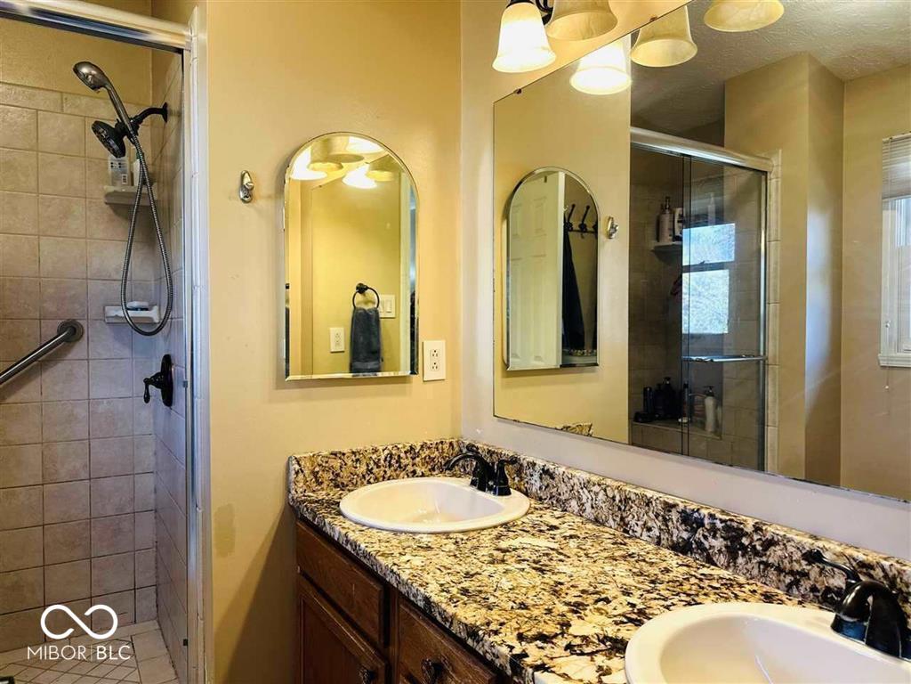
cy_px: 342
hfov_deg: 71.6
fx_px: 632
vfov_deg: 56.8
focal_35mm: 24
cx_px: 456
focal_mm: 6.86
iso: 125
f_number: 1.78
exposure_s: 1/60
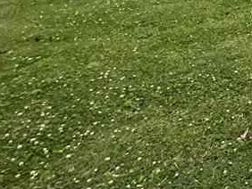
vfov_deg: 17.7
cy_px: -186
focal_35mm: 59
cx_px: 496
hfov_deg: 19.5
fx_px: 430
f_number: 1.8
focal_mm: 1.57
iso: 32
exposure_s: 1/1647
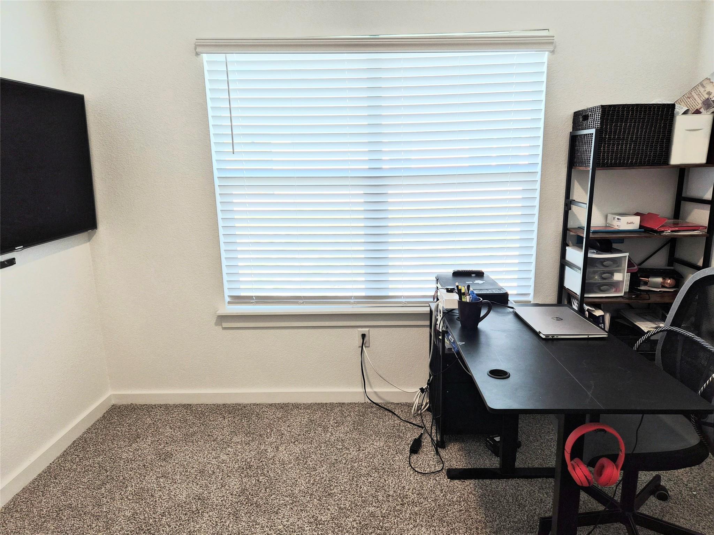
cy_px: 268
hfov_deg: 73.9
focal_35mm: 23
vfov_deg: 58.9
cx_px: 357
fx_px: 474
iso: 32
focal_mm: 5.4
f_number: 1.8
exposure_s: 1/120
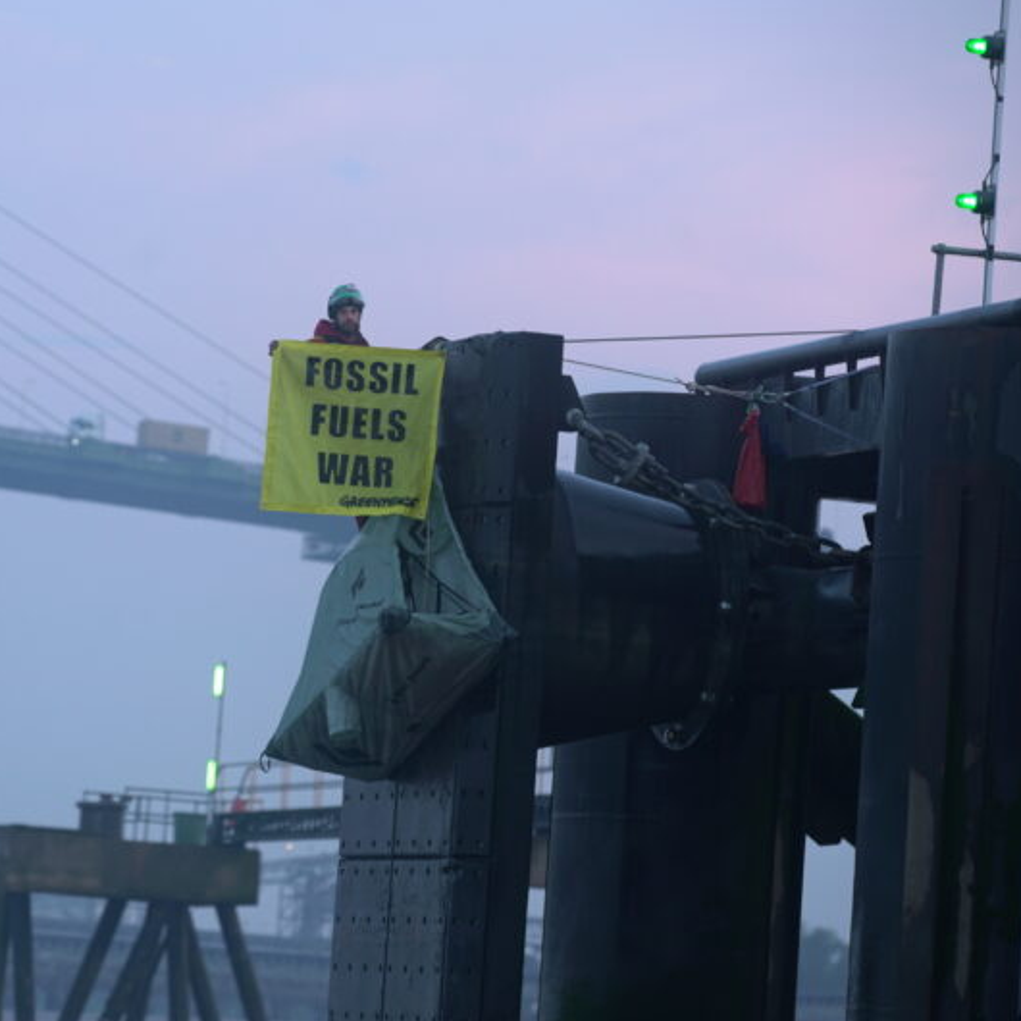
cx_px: 299
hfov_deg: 8.4
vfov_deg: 8.5
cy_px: 496
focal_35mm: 207
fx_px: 6908
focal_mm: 155
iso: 400
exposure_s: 1/125
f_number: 4.5
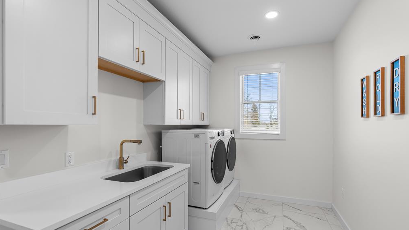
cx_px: 205
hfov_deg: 95.9
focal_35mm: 17
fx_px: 184
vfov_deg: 63.8
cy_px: 127
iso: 320
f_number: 3.5
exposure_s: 1/30
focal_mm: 16
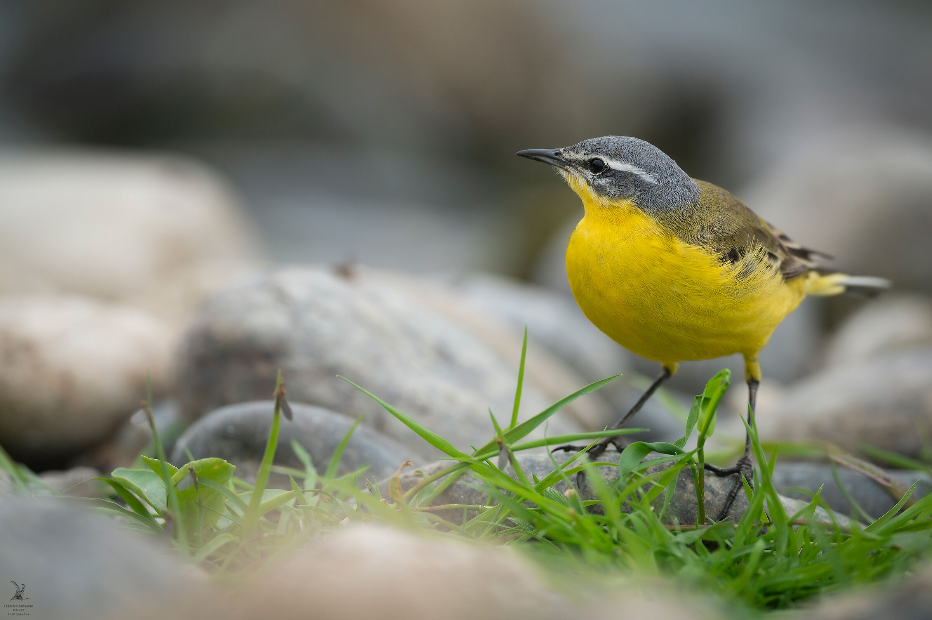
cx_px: 466
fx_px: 12936
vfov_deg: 2.7
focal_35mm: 500
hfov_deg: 4.1
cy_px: 310
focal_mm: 500
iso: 1600
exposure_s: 1/500
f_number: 7.1
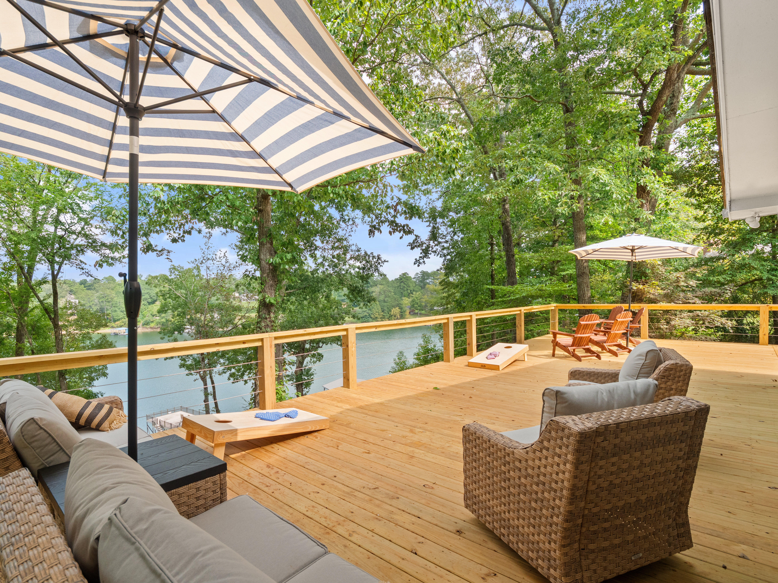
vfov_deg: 78.1
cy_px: 292
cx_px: 389
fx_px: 360
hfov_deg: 94.5
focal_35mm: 16
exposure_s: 1/320
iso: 400
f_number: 4
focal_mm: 8
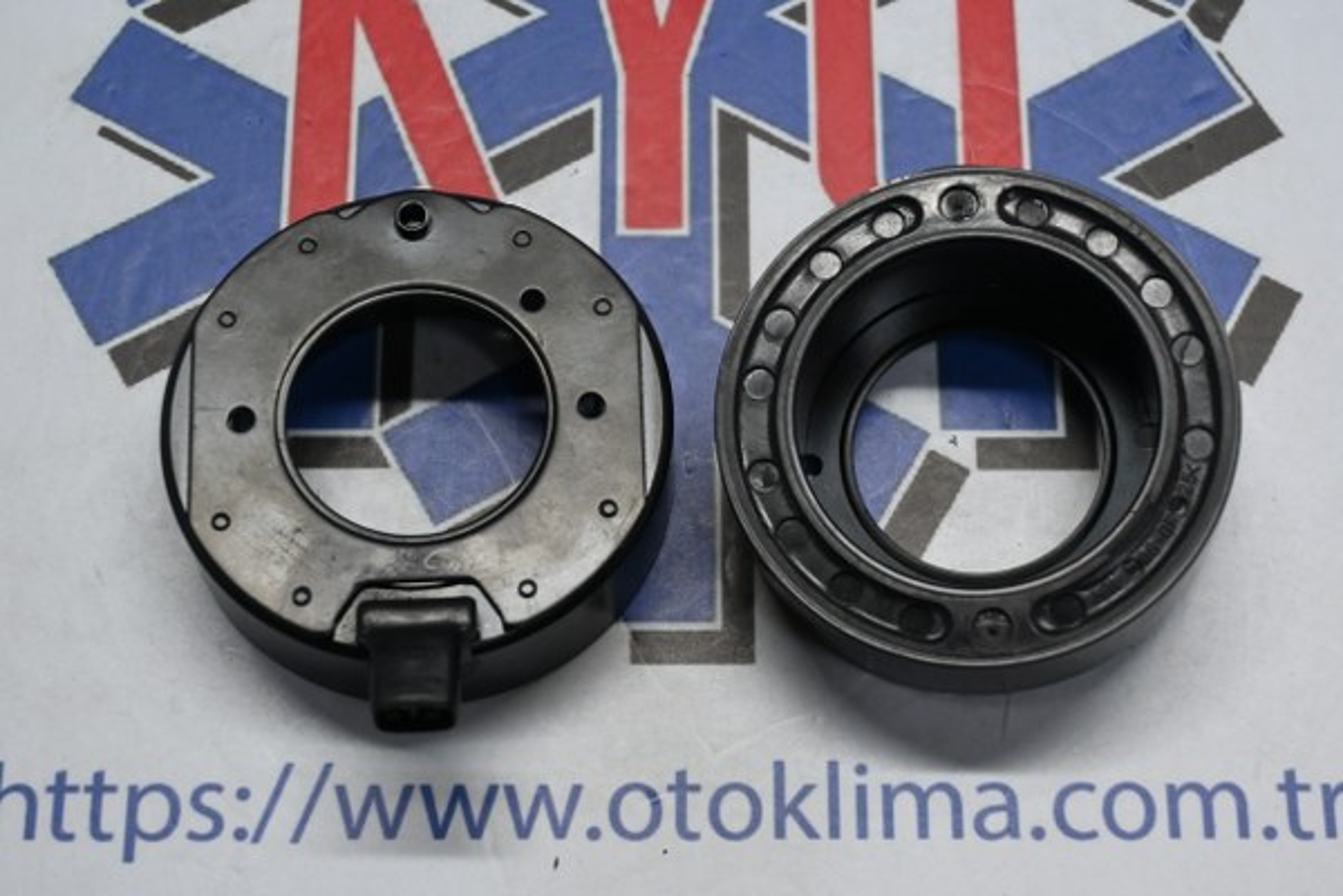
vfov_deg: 19.7
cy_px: 448
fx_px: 2574
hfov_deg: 29.2
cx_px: 672
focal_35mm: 69
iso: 1250
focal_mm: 46
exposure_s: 1/125
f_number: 6
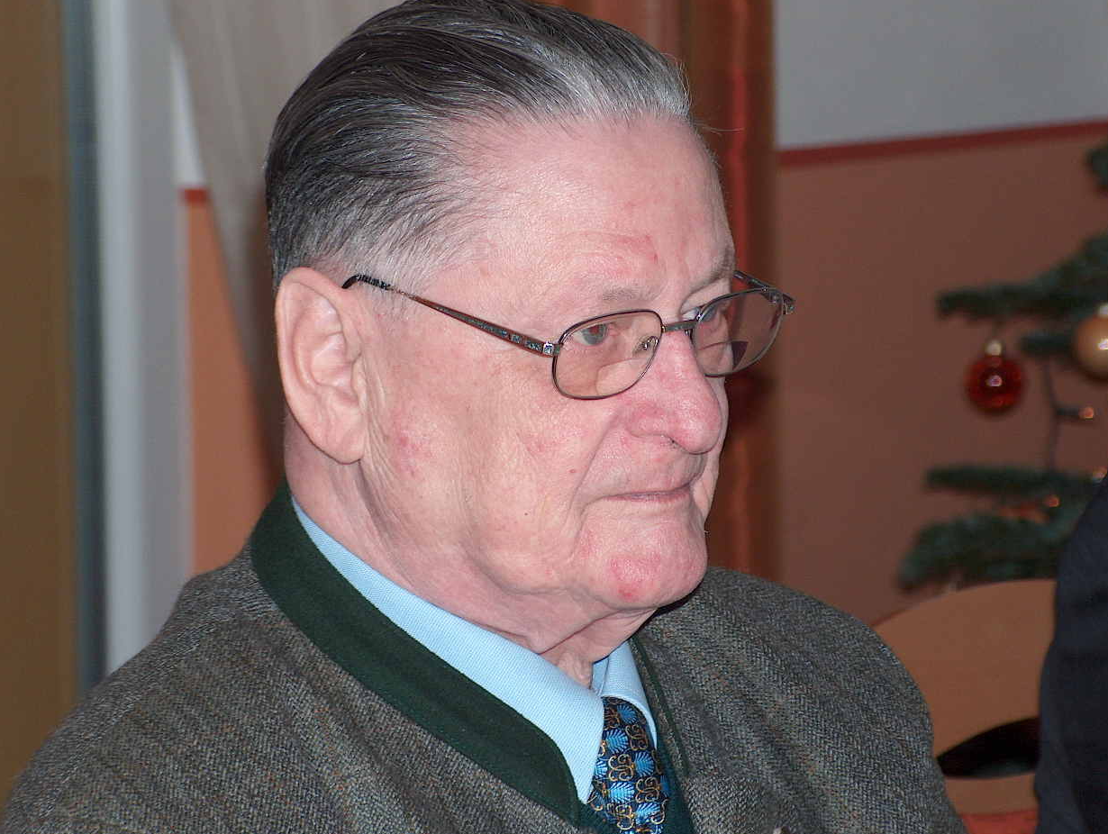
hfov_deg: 10.1
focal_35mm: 196
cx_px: 567
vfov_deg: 7.6
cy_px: 408
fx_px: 6282
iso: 111
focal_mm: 38.22
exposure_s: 1/180
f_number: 3
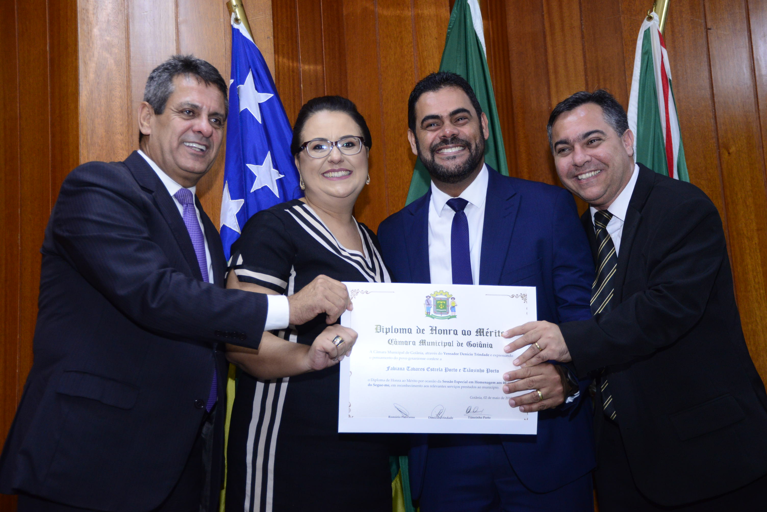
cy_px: 256
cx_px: 384
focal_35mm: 52
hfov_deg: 38.2
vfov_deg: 26.0
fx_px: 1108
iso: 2500
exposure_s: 1/125
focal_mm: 52
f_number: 4.8
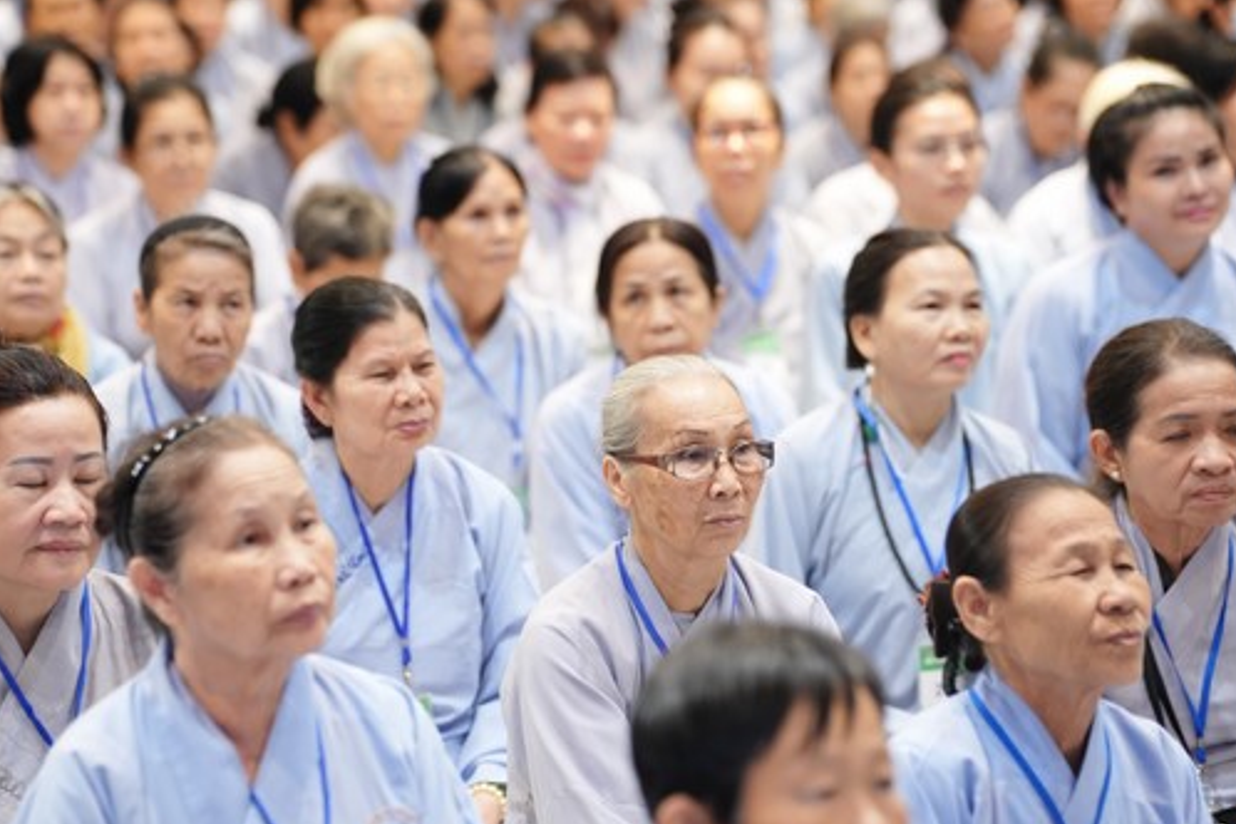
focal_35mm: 137
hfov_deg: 15.0
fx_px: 4703
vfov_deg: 10.0
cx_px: 566
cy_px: 388
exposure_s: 1/100
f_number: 2.8
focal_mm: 105
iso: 2000
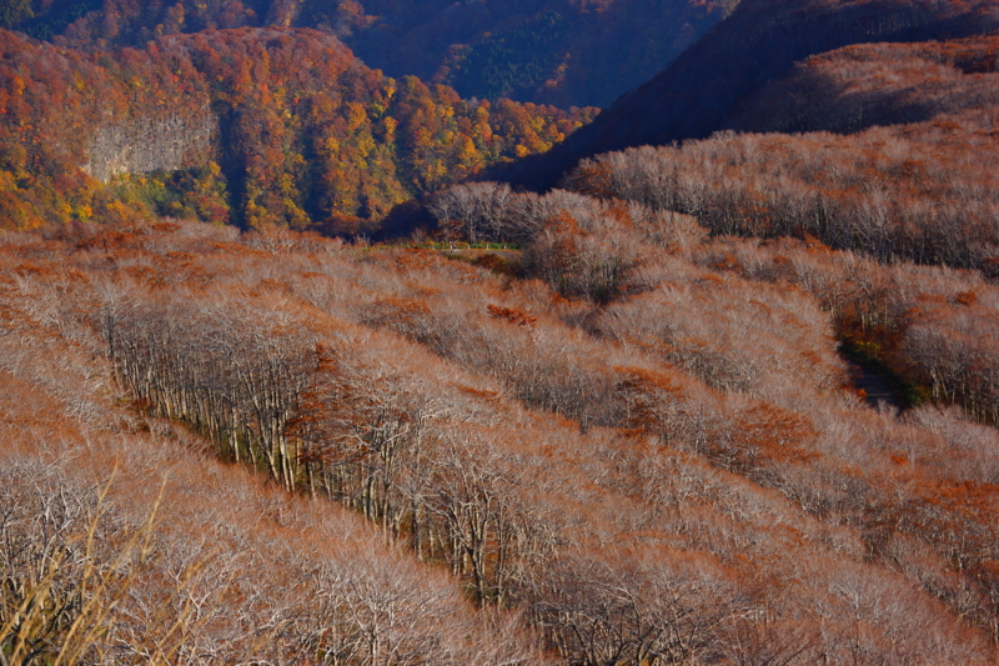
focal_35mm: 121
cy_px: 333
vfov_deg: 11.3
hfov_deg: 16.9
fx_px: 3357
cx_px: 500
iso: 100
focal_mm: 81
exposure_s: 1/320
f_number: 5.6
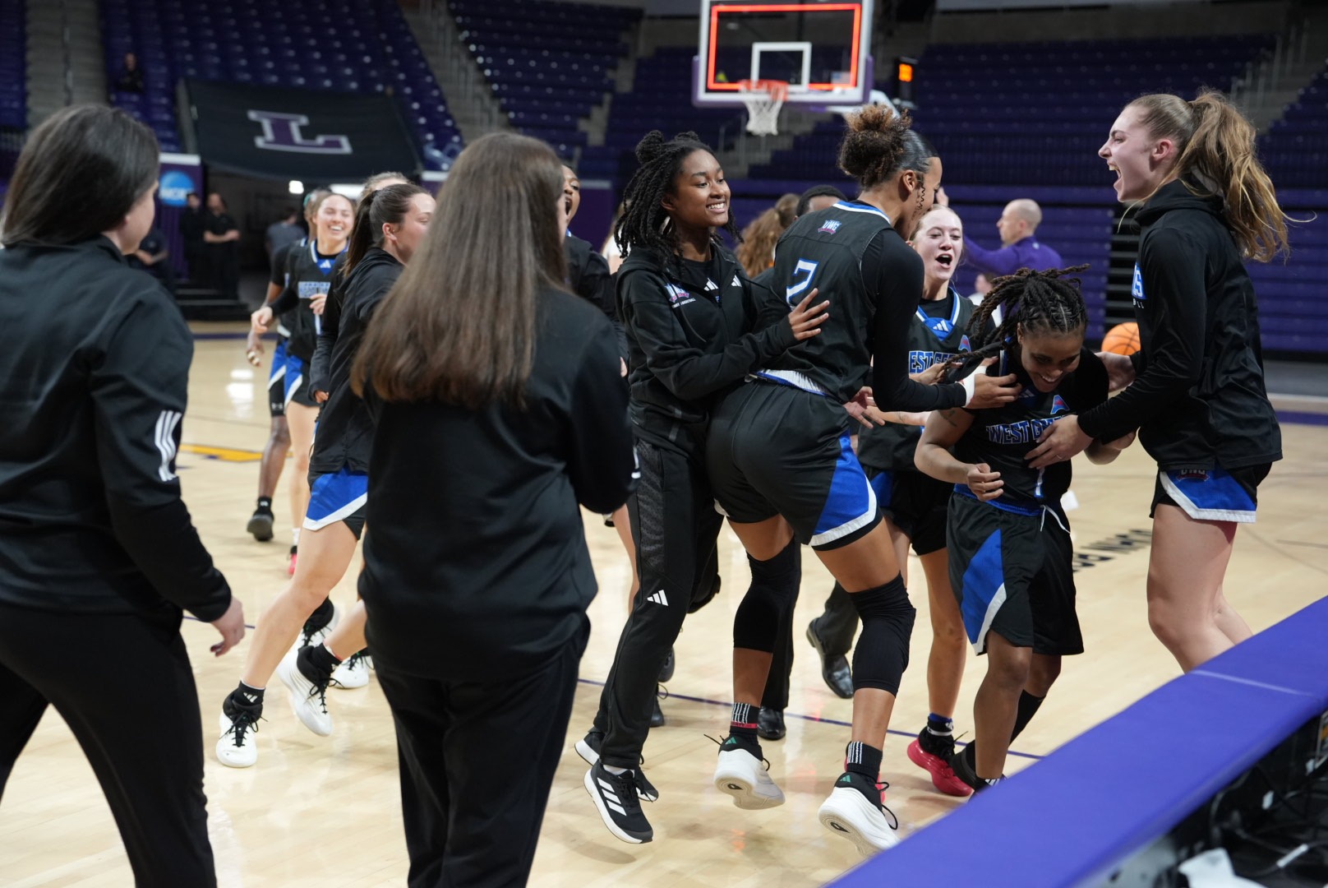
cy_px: 444
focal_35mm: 57
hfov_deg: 35.0
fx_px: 2104
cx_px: 664
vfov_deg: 23.8
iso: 4000
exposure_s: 1/2000
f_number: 3.2
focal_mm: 57
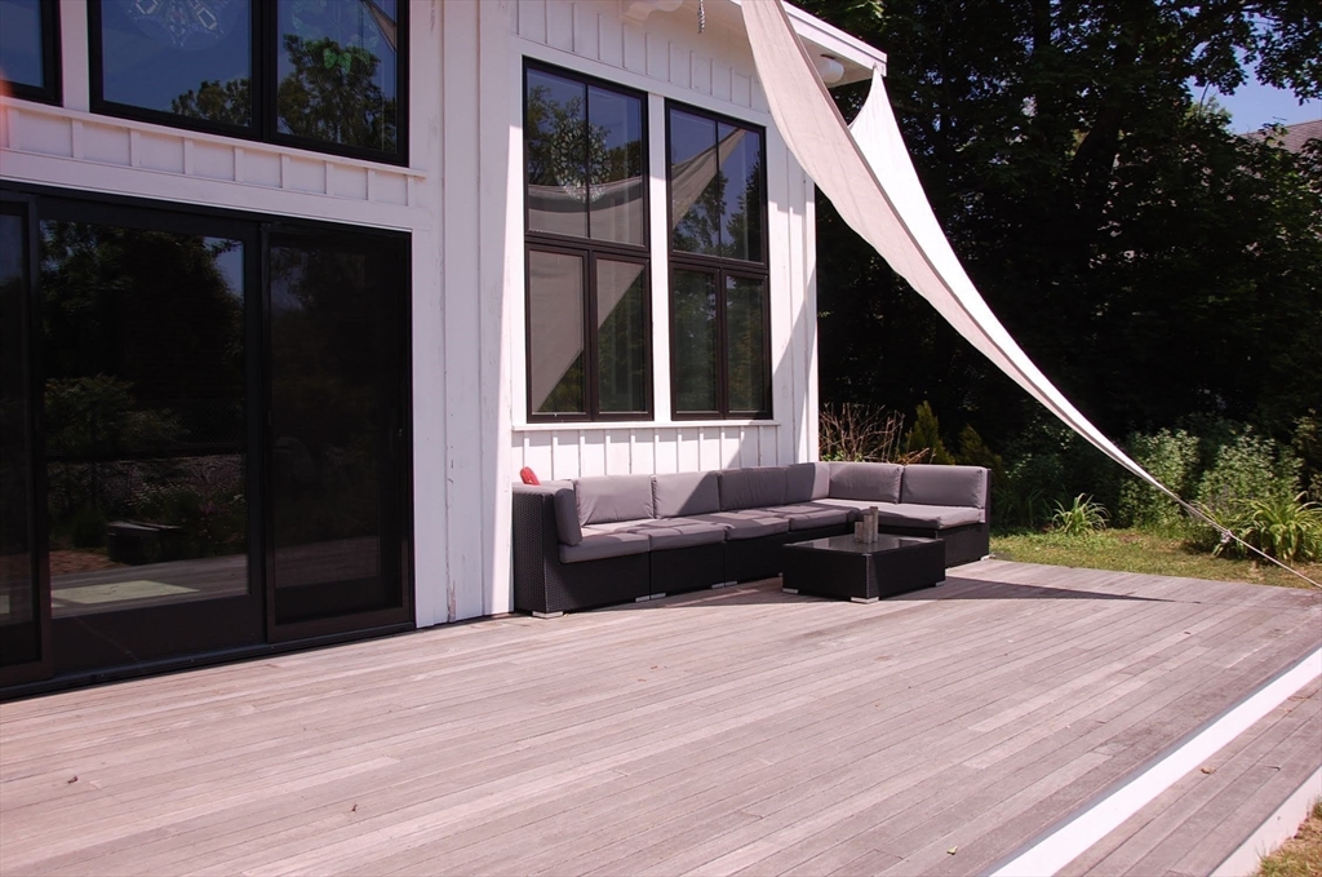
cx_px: 661
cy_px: 438
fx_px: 1100
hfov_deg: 62.0
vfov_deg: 43.5
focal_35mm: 30
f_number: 8
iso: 200
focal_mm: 20
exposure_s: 1/250
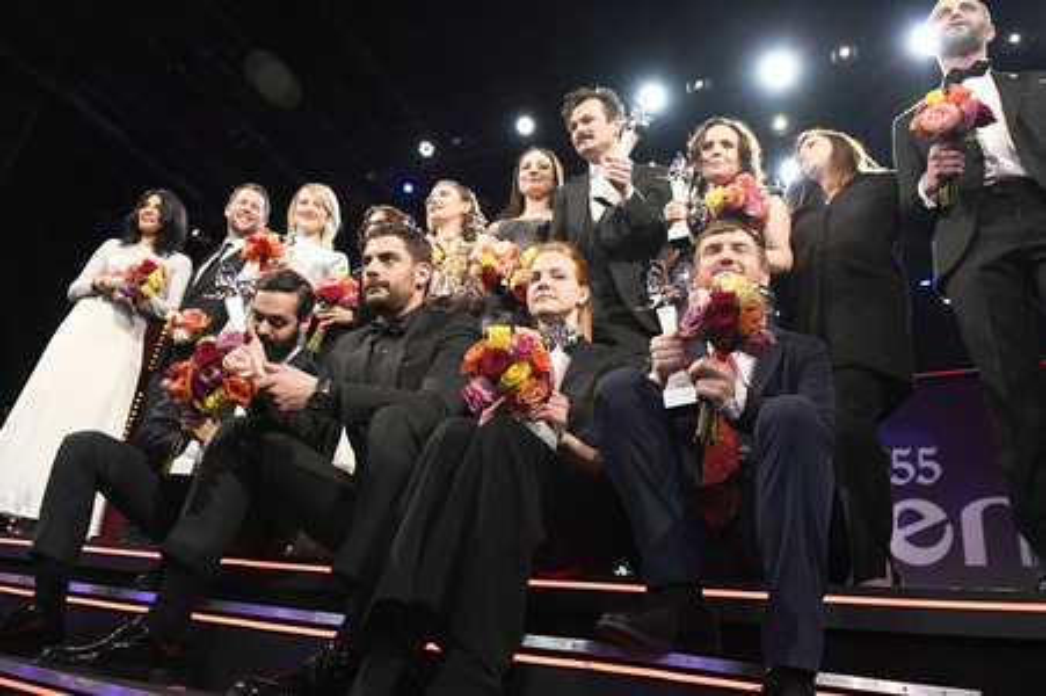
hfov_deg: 71.5
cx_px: 523
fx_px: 726
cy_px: 348
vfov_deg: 51.2
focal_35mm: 25
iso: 3200
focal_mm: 17
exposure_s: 1/200
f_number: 5
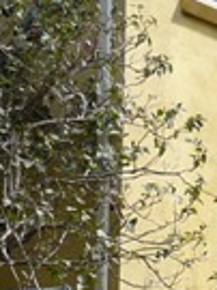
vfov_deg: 9.5
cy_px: 292
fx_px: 1733
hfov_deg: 7.0
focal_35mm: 207
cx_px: 342
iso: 100
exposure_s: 1/400
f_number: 2.8
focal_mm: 5.8
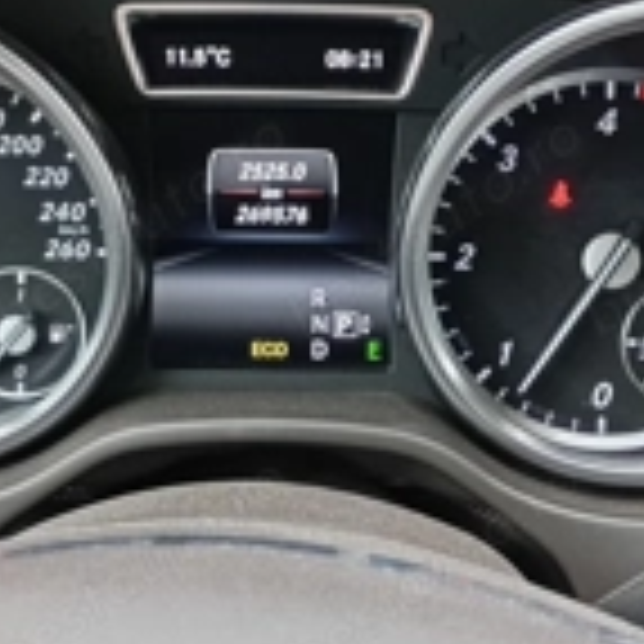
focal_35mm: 69
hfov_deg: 25.0
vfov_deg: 25.0
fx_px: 1452
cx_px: 315
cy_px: 302
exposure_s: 1/33.3
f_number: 1.8
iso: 683
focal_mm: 4.27
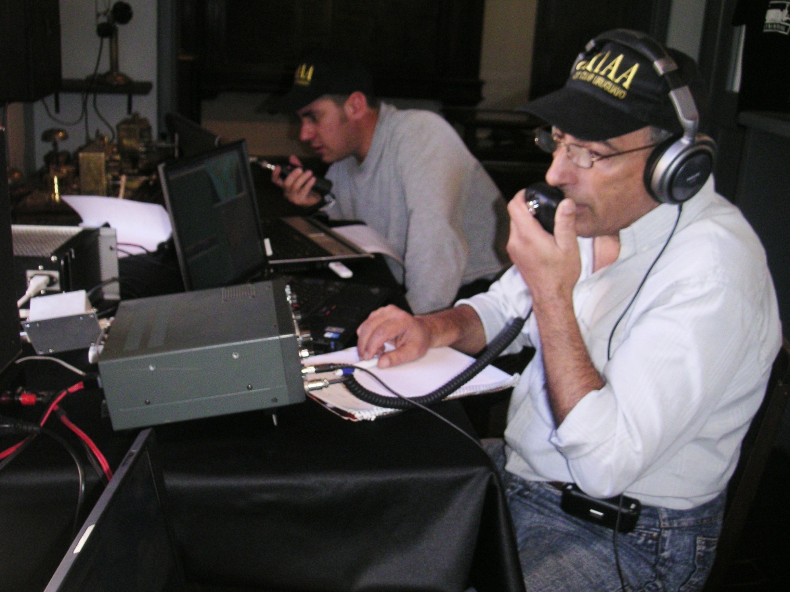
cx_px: 395
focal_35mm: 38
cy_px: 296
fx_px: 867
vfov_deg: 37.7
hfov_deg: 49.0
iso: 160
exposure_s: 1/45
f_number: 2.8
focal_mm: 6
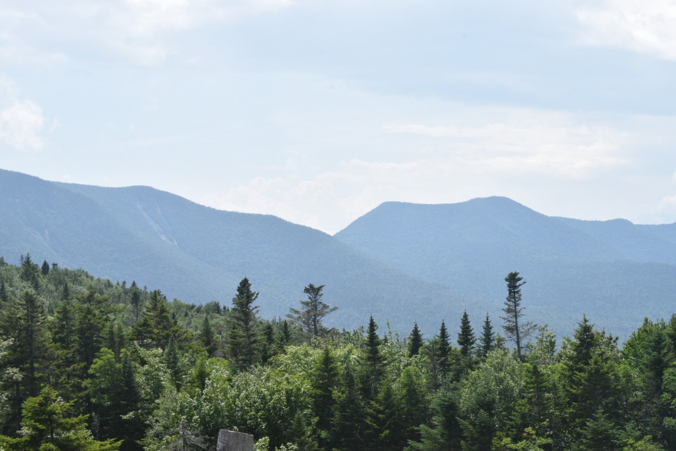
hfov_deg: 24.3
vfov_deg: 16.4
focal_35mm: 84
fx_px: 1568
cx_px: 338
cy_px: 225
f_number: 16
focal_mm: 55
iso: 1600
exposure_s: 1/1000
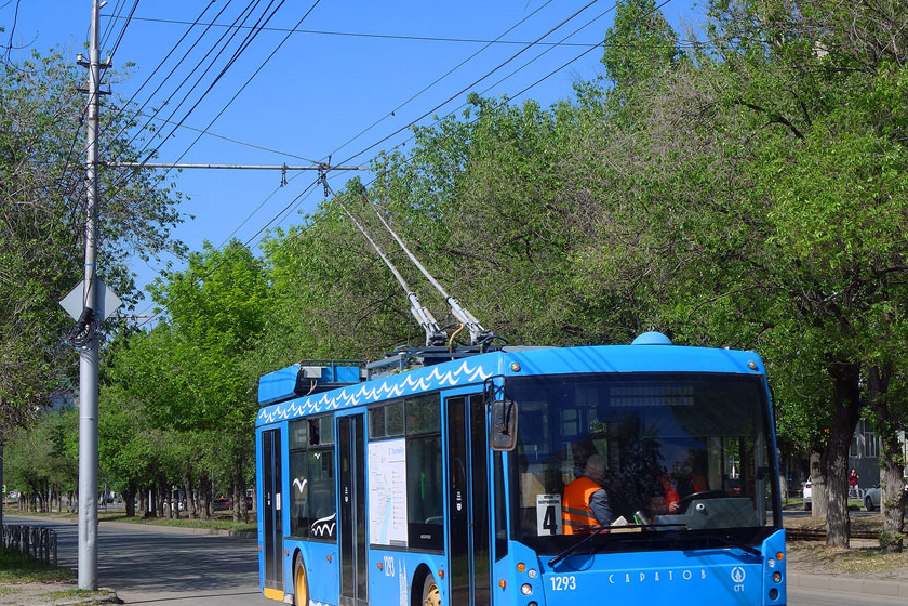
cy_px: 313
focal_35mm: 60
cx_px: 582
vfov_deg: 22.6
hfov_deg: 33.2
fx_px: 1513
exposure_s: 1/500
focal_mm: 15.64
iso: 125
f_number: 5.6
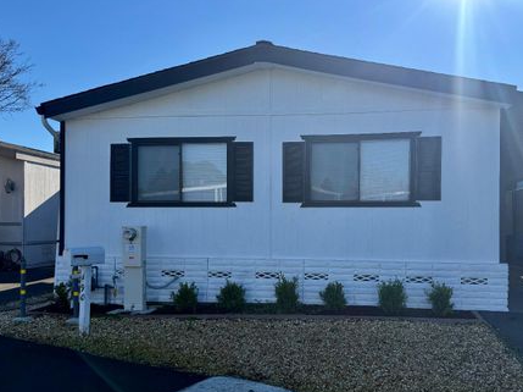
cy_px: 224
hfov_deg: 63.2
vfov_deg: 49.5
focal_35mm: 28
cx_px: 297
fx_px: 423
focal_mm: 6.76
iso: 125
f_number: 1.78
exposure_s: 1/4975
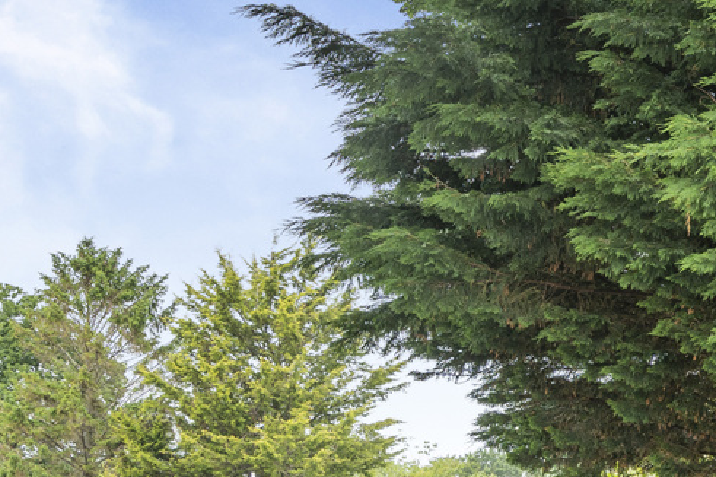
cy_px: 665
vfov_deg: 9.8
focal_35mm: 137
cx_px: 1011
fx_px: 2724
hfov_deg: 14.2
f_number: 8
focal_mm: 35
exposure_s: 1/30
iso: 100
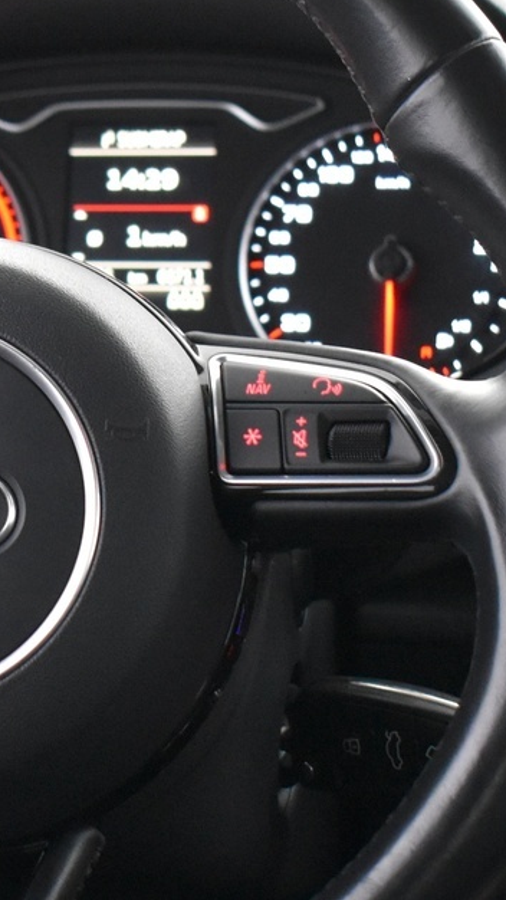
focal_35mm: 122
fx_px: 2911
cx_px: 1
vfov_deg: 17.6
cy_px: 457
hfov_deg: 9.9
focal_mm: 30
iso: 3200
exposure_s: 1/20
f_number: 4.2
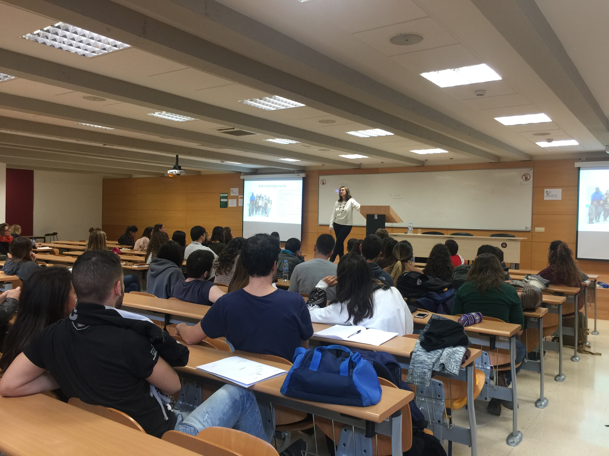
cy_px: 228
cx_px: 304
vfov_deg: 48.2
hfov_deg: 61.7
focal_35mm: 29
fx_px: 510
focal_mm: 4.15
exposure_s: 1/33
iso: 64
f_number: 2.2
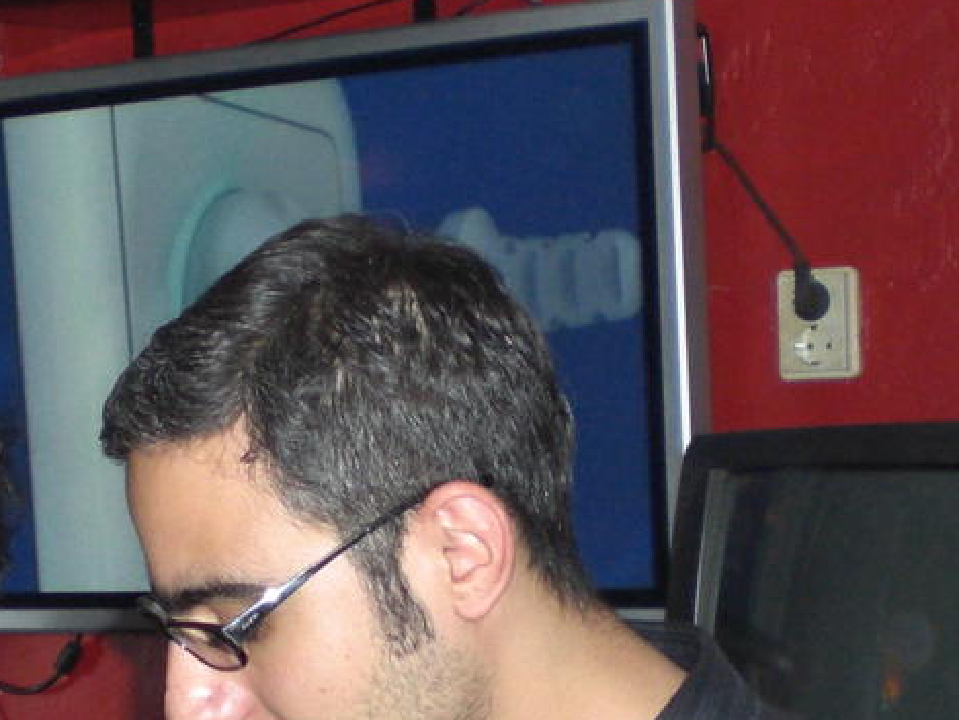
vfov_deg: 14.2
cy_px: 564
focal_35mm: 104
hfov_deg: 18.7
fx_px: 2881
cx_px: 156
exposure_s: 1/60
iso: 200
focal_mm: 6.3
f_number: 3.1
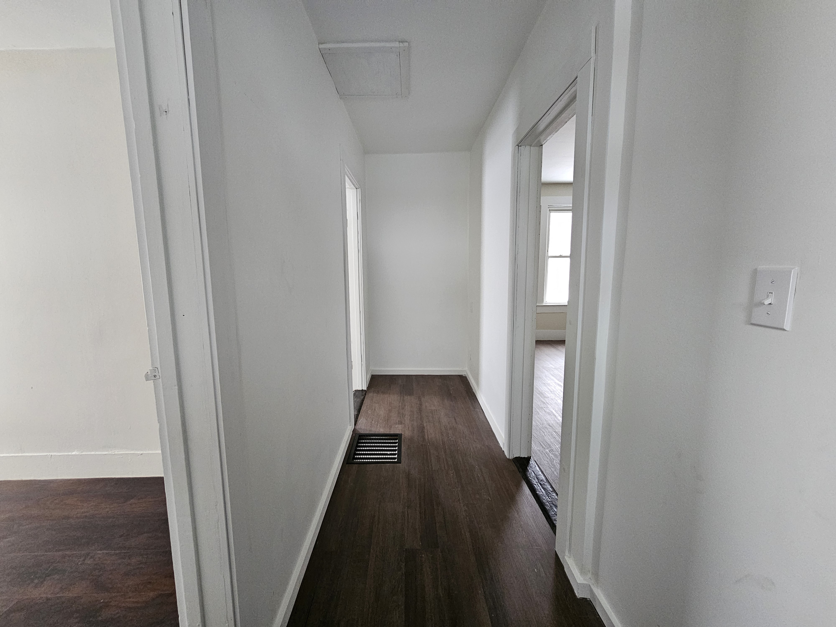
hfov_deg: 106.2
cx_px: 418
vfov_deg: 89.9
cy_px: 314
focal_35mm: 13
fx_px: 314
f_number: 2.2
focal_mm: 2.2
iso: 500
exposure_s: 1/30
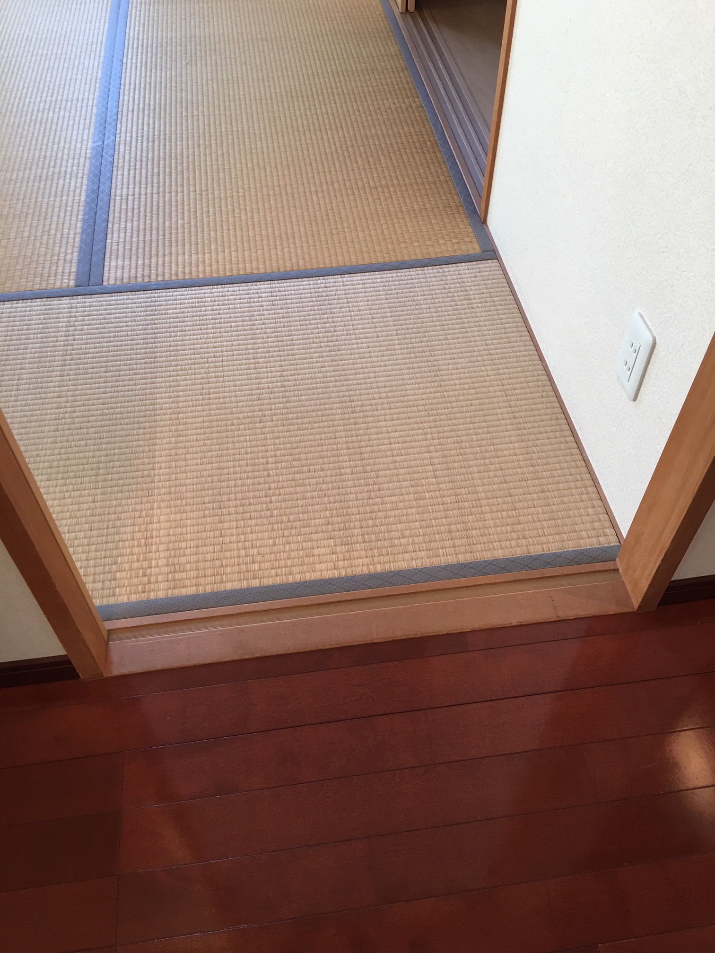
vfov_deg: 61.7
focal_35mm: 29
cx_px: 358
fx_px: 799
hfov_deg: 48.2
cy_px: 476
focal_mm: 4.15
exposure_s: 1/15
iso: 32
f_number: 2.2
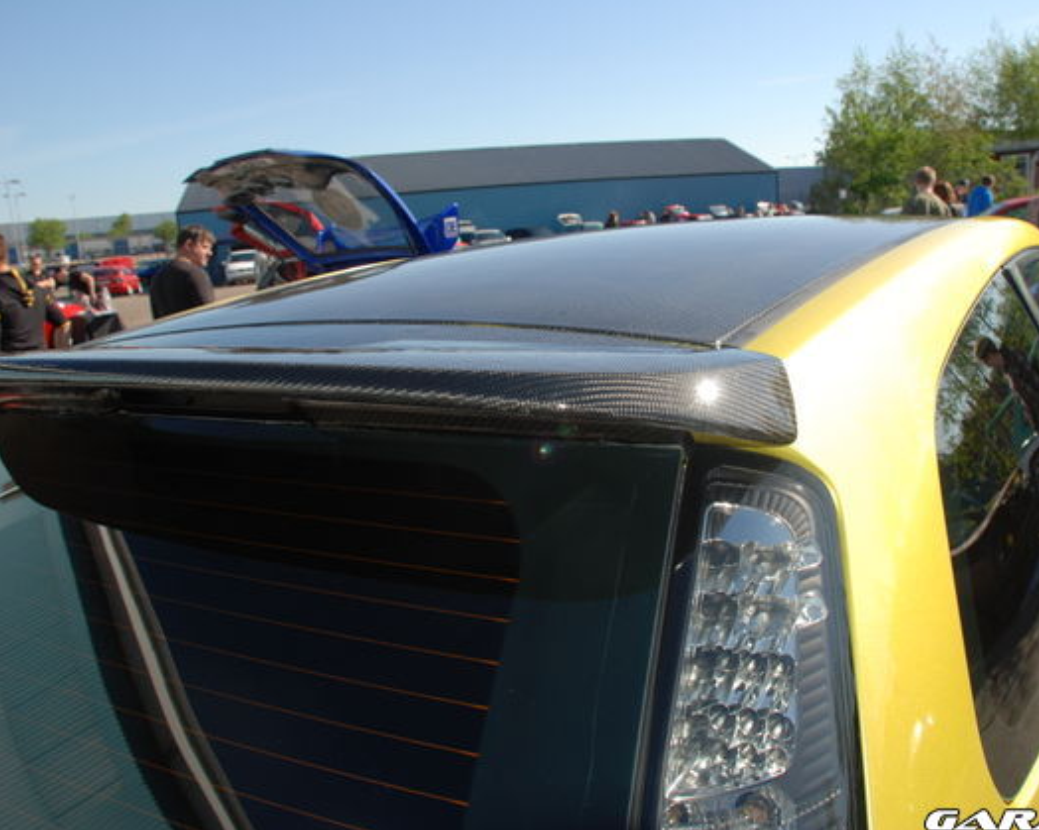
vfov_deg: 47.1
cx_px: 631
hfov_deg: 56.7
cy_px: 416
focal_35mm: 31
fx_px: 953
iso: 100
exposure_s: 1/200
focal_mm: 18
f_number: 8
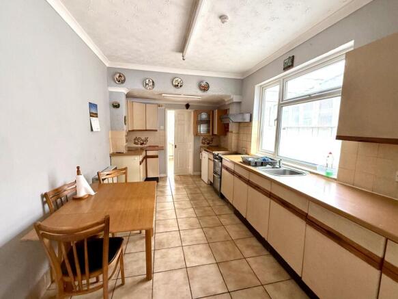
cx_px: 199
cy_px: 150
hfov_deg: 102.1
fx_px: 161
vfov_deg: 85.7
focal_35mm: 14
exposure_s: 1/99
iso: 200
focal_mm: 2.22
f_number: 2.2
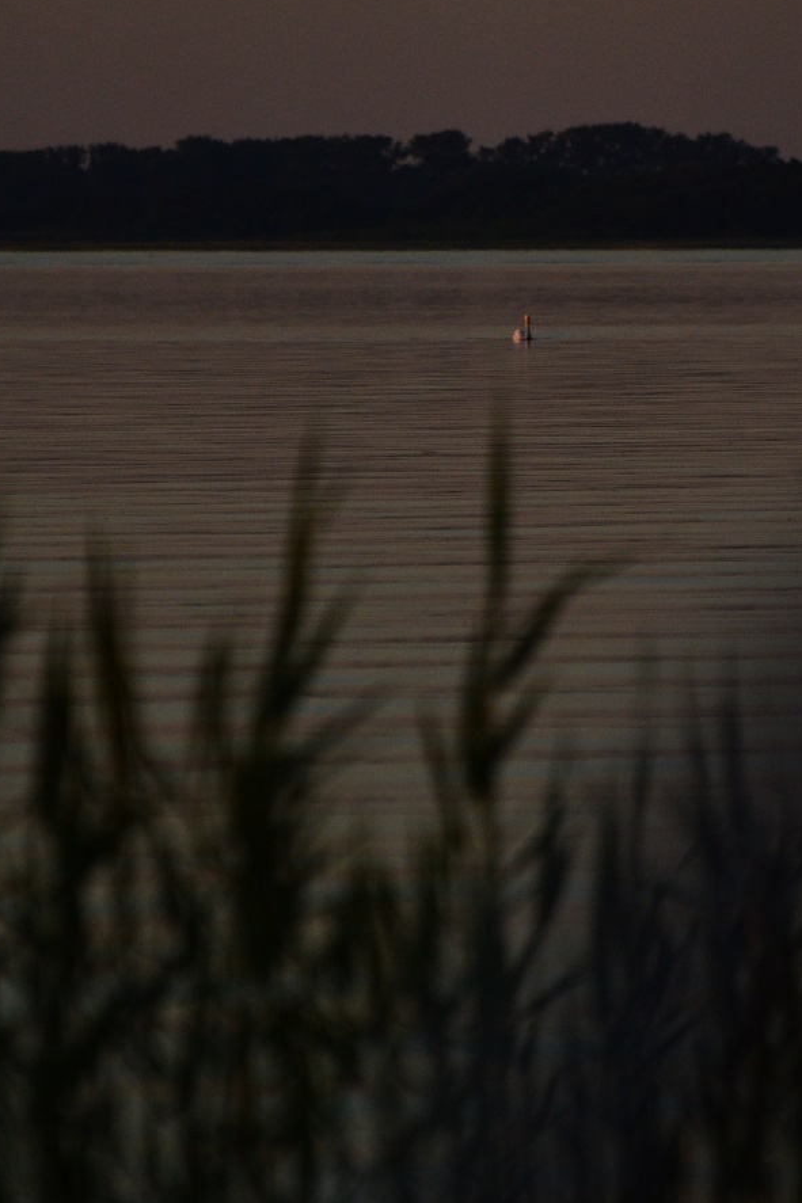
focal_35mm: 422
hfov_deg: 3.3
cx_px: 433
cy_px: 528
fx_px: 14106
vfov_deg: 4.9
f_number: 5.6
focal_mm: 250
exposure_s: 1/6400
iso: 2000
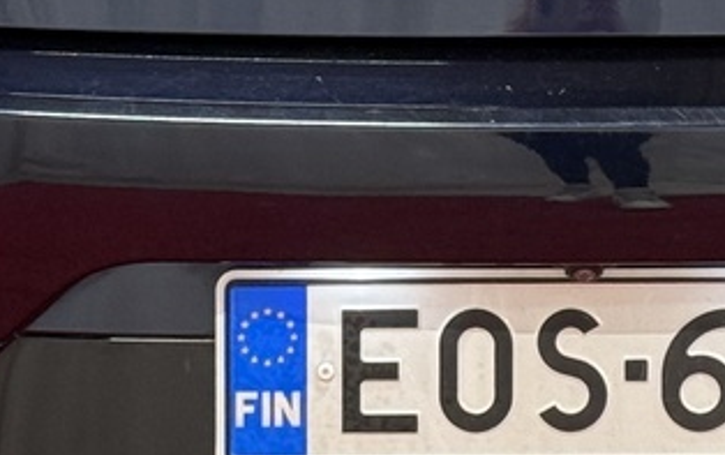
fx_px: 4609
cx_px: 563
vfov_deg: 5.6
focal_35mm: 233
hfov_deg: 9.0
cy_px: -219
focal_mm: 6.76
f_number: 1.78
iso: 125
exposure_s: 1/50
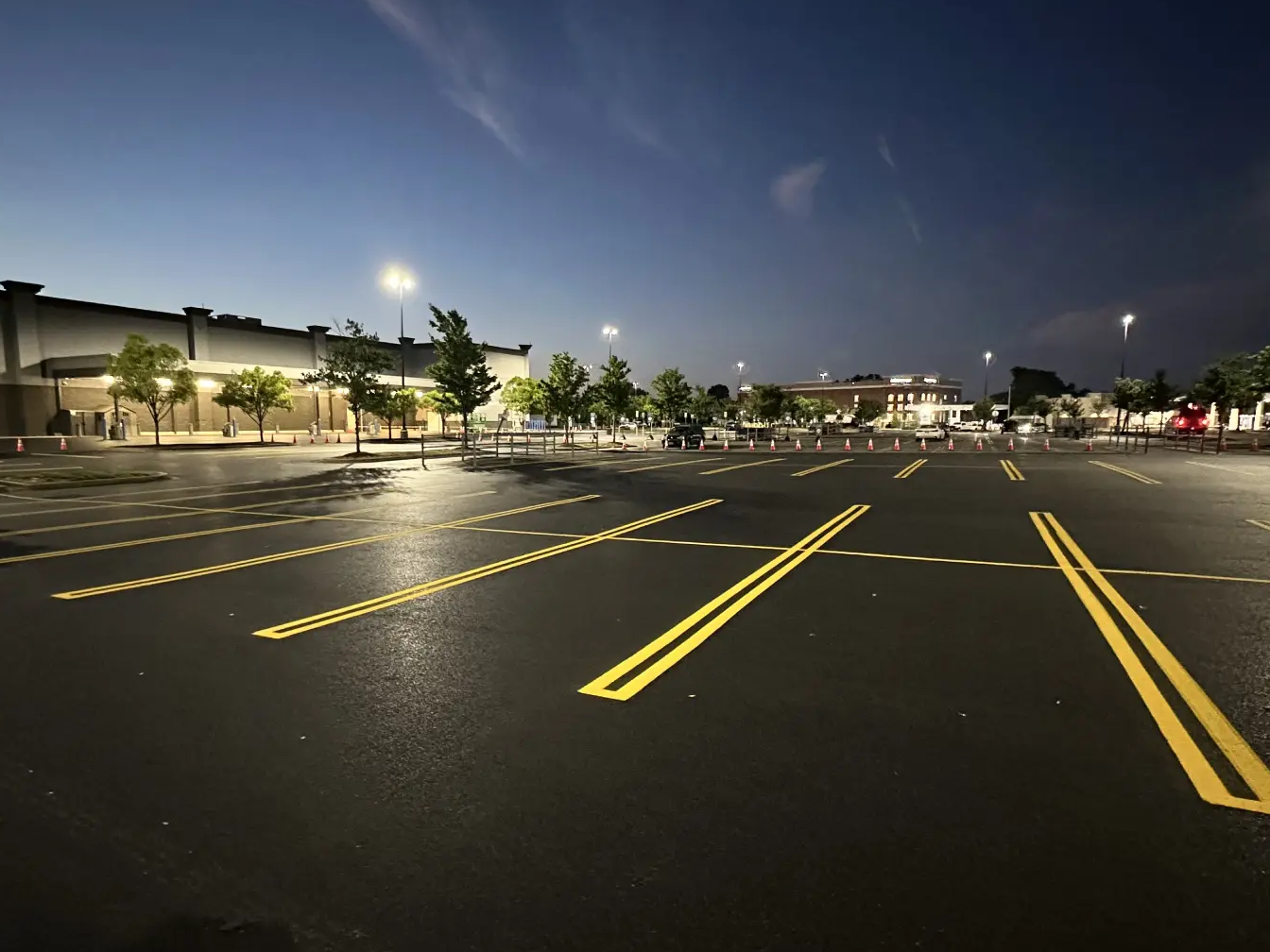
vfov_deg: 65.9
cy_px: 506
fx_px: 734
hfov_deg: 81.6
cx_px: 593
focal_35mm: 20
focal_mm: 2.22
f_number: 2.2
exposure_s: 1/30
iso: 1600
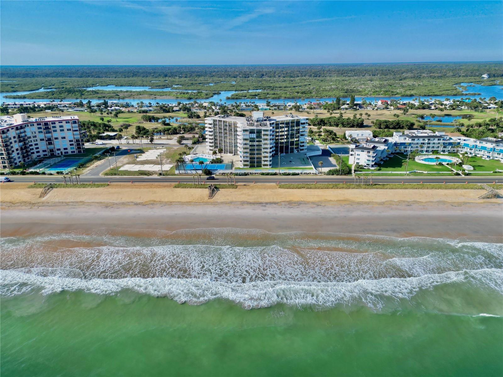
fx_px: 349
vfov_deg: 56.8
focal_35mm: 24
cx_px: 252
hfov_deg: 71.6
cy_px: 188
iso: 110
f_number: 1.7
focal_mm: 6.72
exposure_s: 1/3200
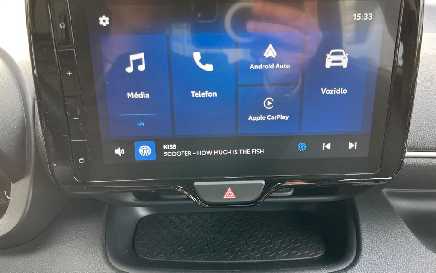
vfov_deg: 44.4
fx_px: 333
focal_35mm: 28
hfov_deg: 66.5
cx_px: 216
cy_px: 117
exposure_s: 1/121
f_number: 1.6
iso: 125
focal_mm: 5.1
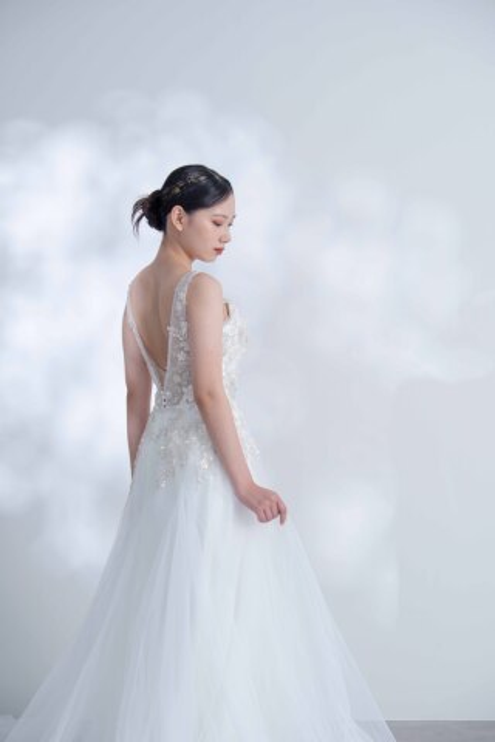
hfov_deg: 16.5
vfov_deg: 24.5
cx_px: 248
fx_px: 1712
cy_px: 371
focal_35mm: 83
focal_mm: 55
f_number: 4
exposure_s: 1/125
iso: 200
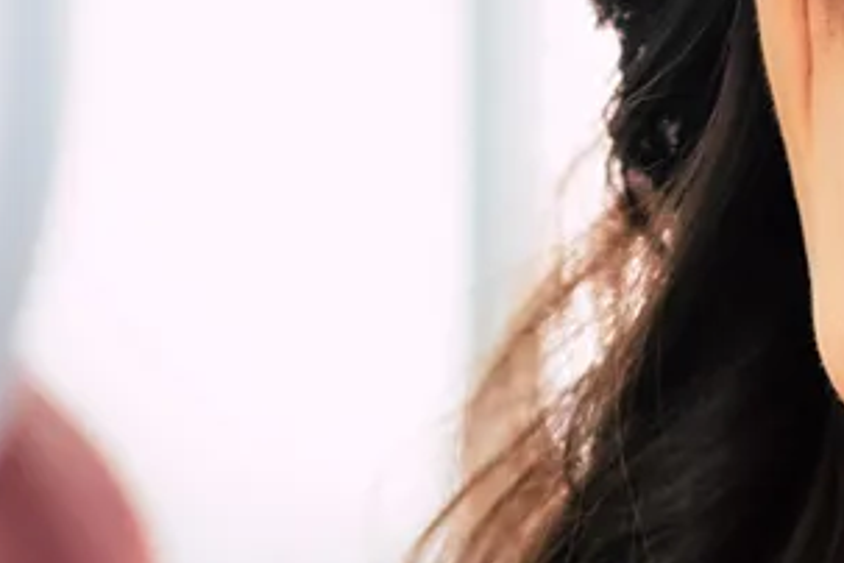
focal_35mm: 238
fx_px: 5579
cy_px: 103
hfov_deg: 8.6
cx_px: 652
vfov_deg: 5.8
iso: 1000
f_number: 3.2
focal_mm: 50
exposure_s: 1/125
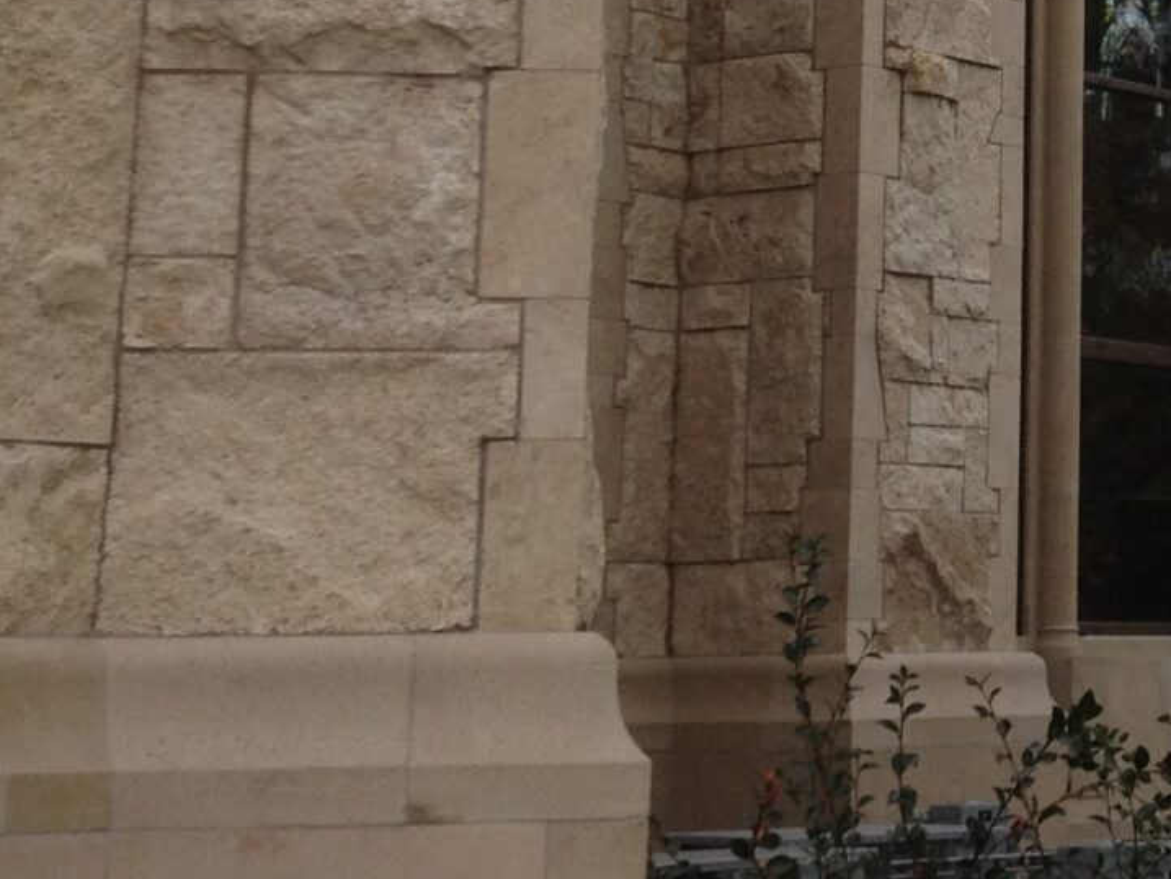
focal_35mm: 125
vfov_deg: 11.6
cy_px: -232
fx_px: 4229
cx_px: 1305
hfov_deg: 15.3
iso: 64
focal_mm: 4.28
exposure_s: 1/863
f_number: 2.4
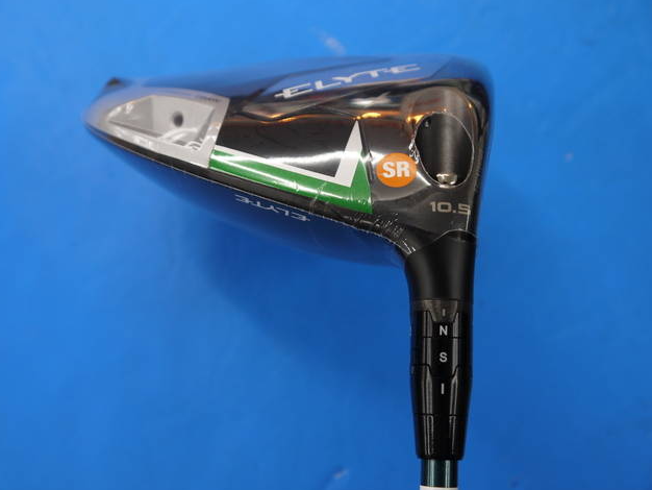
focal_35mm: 47
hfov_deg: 40.4
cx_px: 324
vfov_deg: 30.9
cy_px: 246
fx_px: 886
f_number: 4.4
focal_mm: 23
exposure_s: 1/60
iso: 160
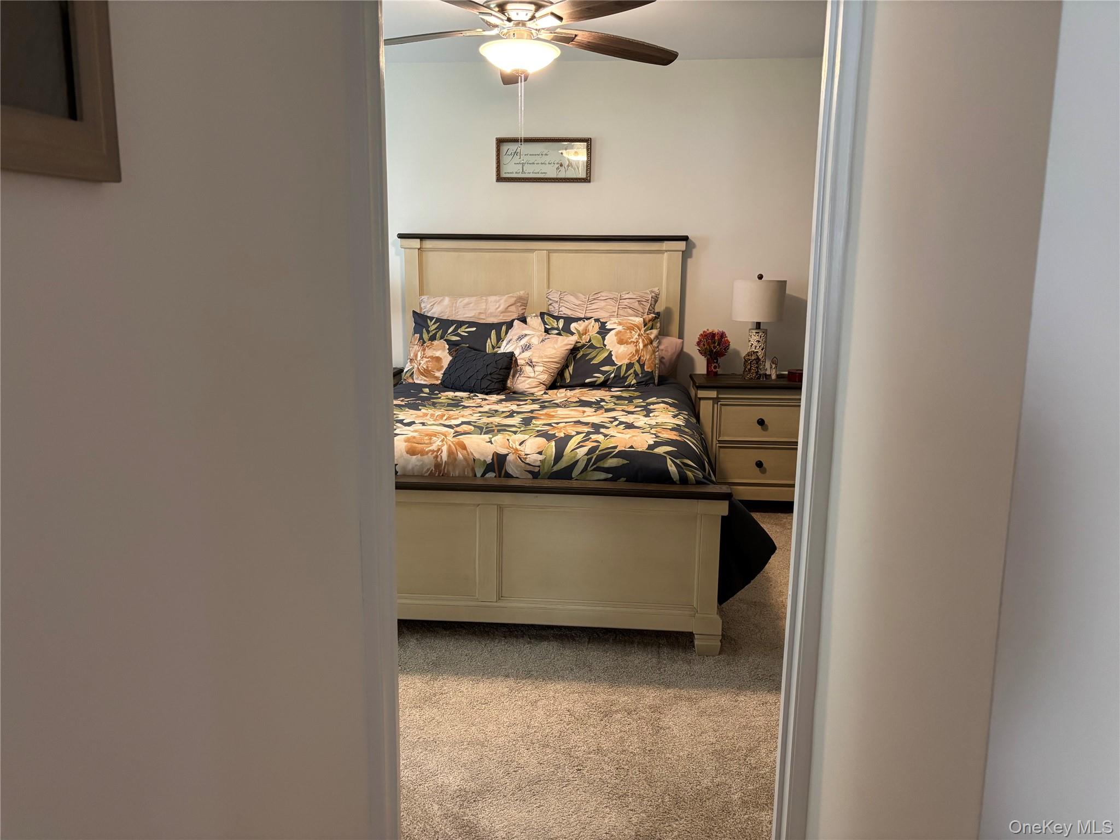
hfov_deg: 67.3
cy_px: 420
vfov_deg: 53.1
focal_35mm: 26
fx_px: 841
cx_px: 560
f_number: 1.6
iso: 320
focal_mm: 5.96
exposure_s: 1/60
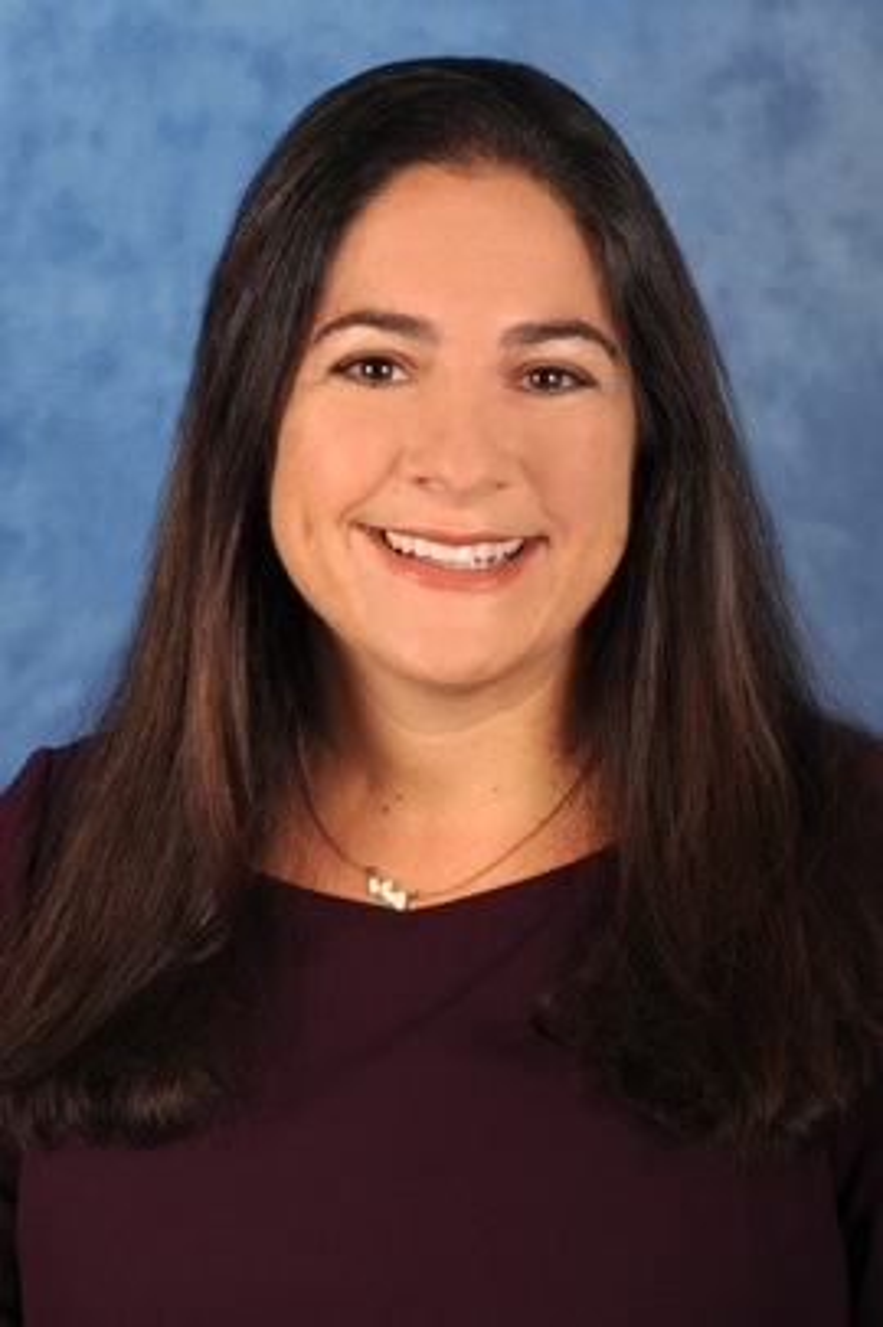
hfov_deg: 13.0
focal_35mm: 105
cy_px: 664
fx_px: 3869
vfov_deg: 19.5
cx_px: 442
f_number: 18
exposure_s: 1/200
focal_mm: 105
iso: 100
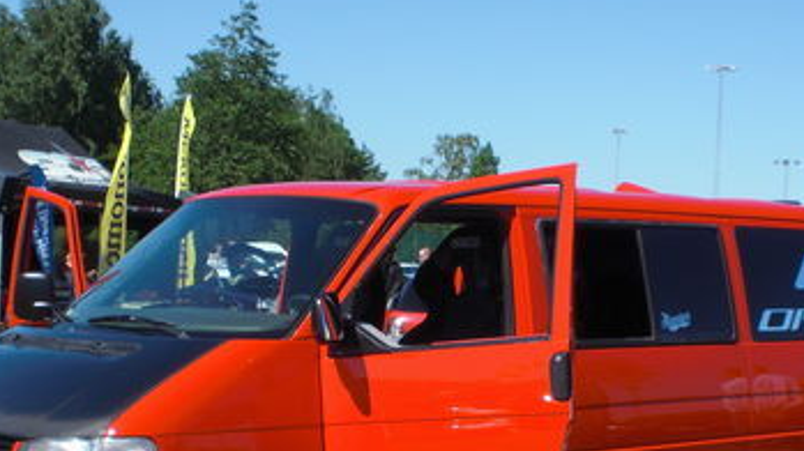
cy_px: 377
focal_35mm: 76
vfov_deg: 15.7
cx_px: 532
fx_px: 1620
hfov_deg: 27.7
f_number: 5.6
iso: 64
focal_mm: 6.3
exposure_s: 1/320
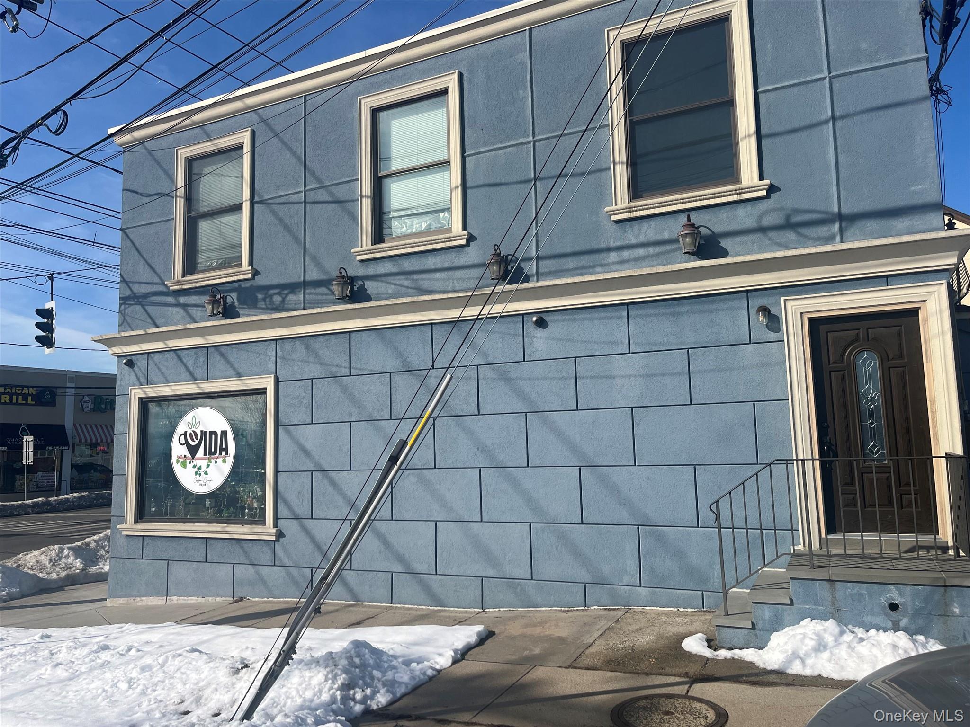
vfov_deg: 53.1
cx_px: 485
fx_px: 729
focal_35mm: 26
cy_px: 364
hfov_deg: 67.3
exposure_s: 1/5556
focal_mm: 5.1
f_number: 1.6
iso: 50
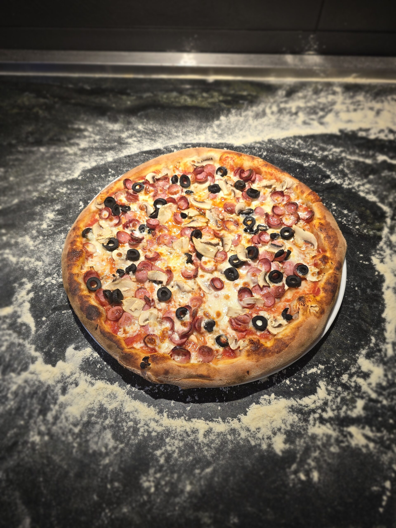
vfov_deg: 73.9
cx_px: 198
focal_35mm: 23
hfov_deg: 58.9
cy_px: 264
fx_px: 351
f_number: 1.7
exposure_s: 1/50
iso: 40
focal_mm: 6.3
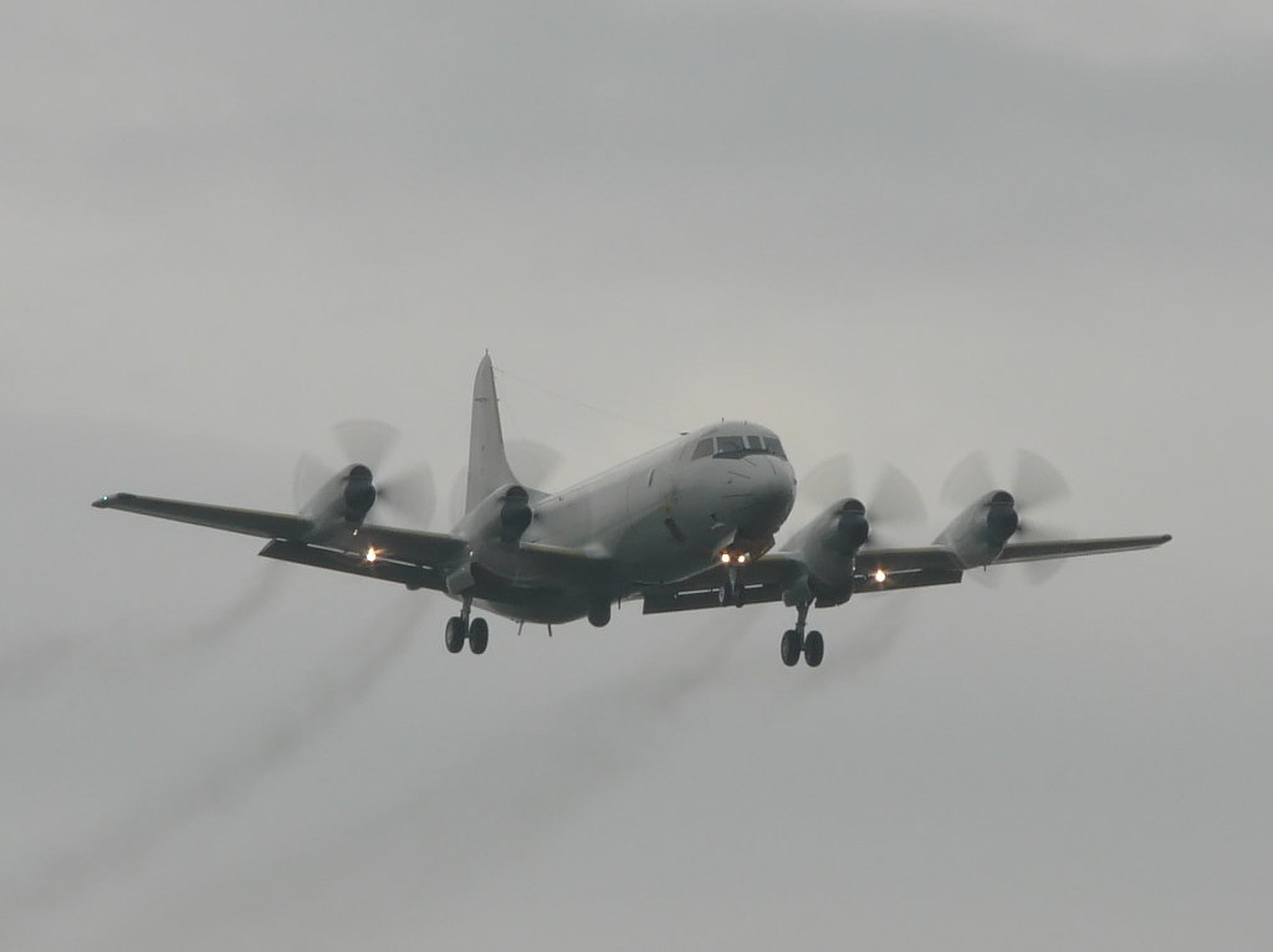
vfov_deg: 4.7
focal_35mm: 314
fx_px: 11537
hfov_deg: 6.3
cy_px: 476
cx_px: 636
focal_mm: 51.6
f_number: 8
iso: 100
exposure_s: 1/100
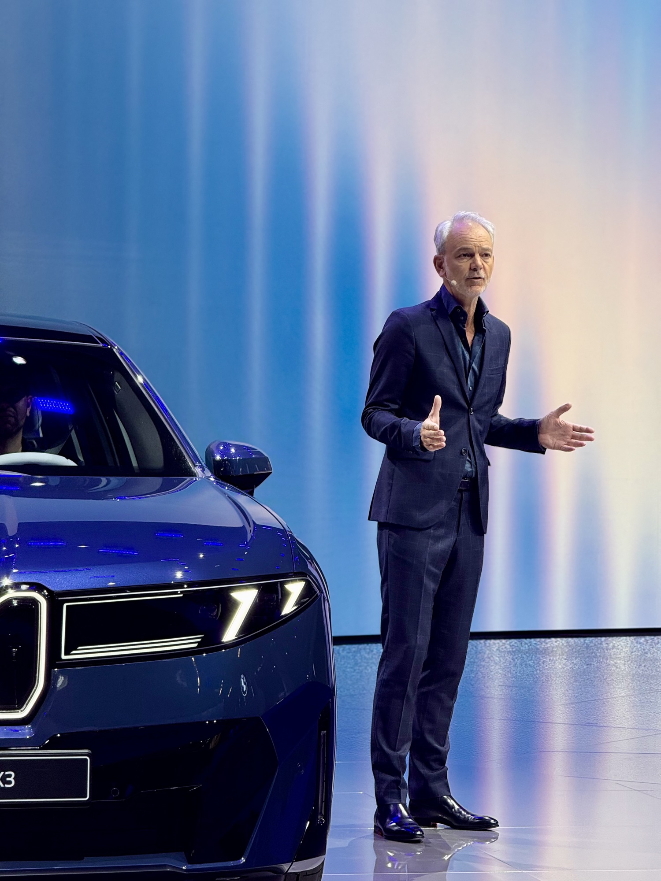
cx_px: 330
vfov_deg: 16.4
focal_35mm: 120
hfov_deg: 12.3
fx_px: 3055
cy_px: 440
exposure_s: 1/100
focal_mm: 15.66
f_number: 2.8
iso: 64
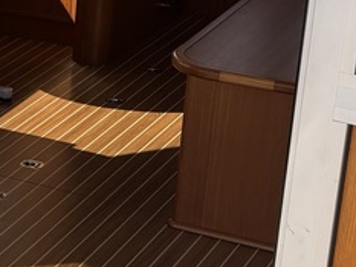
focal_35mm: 134
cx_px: -142
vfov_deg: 11.1
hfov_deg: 14.0
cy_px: 143
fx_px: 1379
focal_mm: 5.96
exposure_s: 1/1279
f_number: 1.6
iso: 50
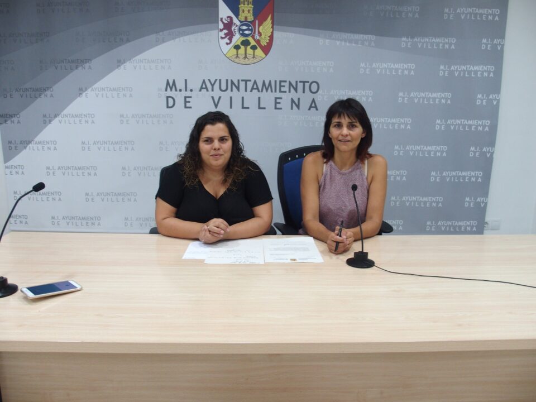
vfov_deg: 49.7
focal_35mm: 28
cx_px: 268
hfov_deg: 63.4
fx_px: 434
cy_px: 201
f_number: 2.8
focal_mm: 6
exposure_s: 1/30
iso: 250
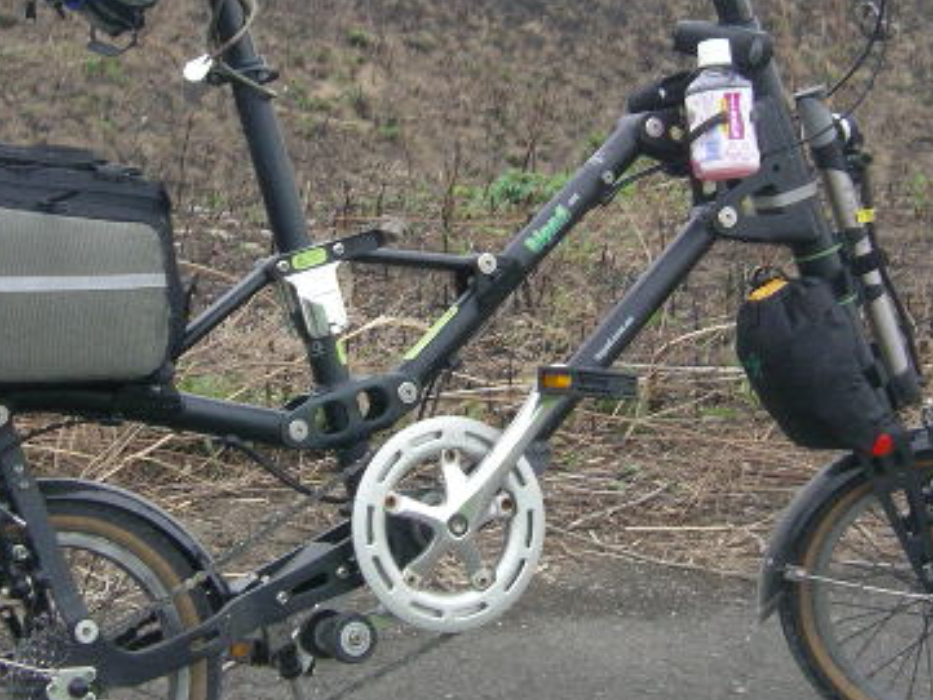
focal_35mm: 94
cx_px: 336
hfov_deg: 20.8
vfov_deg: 15.7
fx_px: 2534
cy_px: 305
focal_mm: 8.2
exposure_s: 1/100
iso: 100
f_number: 3.2
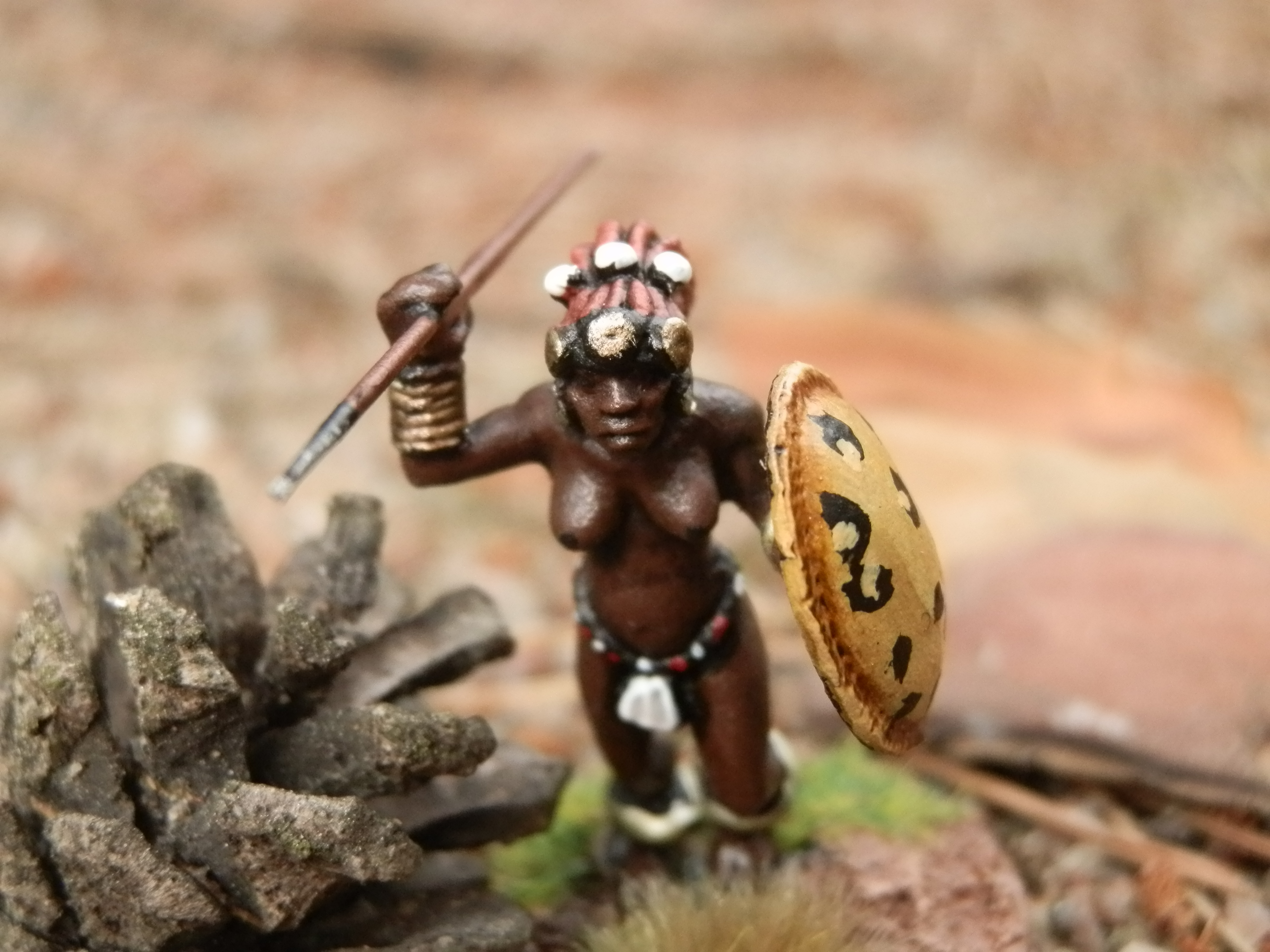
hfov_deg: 31.7
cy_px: 476
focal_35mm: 61
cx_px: 635
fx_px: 2238
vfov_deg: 24.0
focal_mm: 10.99
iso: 400
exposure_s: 1/640
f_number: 3.7
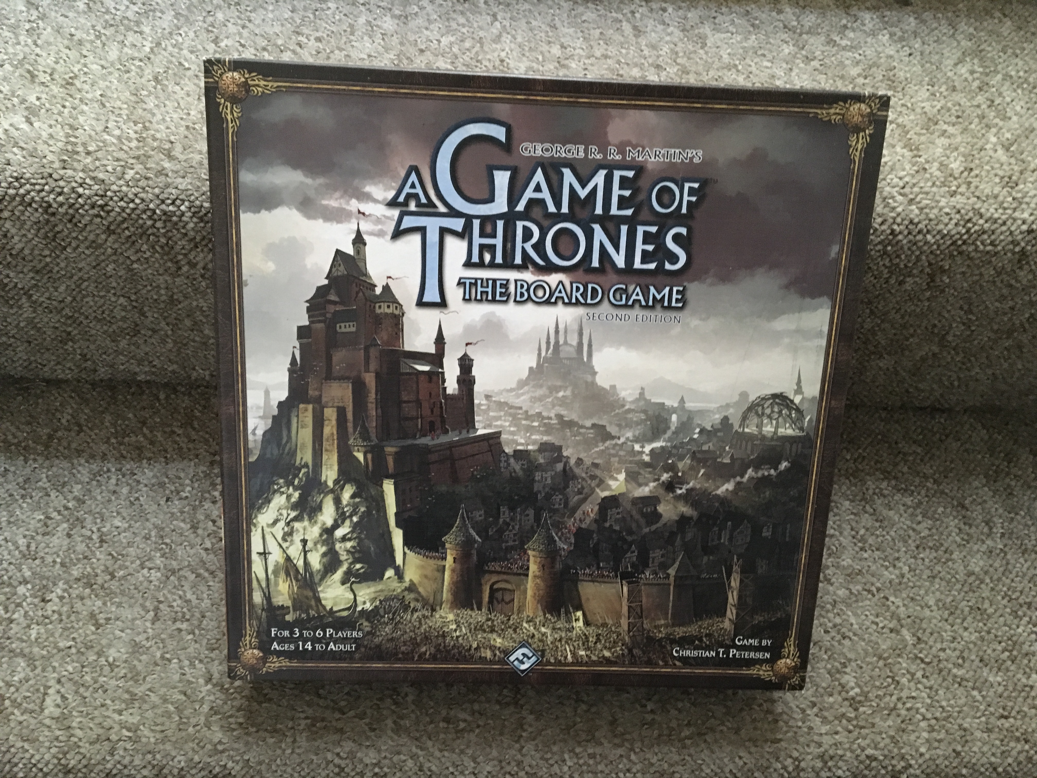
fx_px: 869
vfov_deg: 48.2
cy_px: 389
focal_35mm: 29
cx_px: 518
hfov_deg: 61.7
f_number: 2.2
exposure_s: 1/17
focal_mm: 4.15
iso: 400
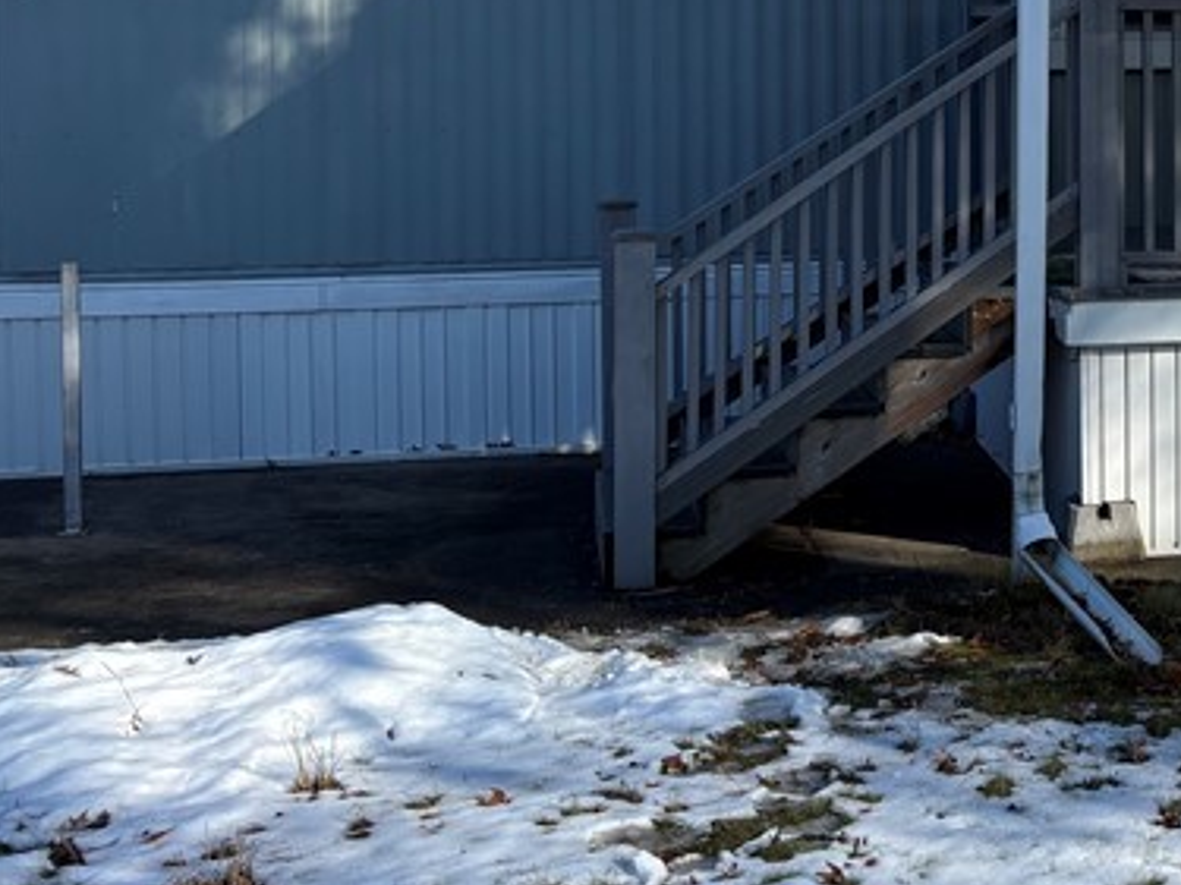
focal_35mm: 71
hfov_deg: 25.7
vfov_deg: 20.3
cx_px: 1247
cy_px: 82
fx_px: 2422
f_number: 1.6
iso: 50
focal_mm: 5.96
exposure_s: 1/1458
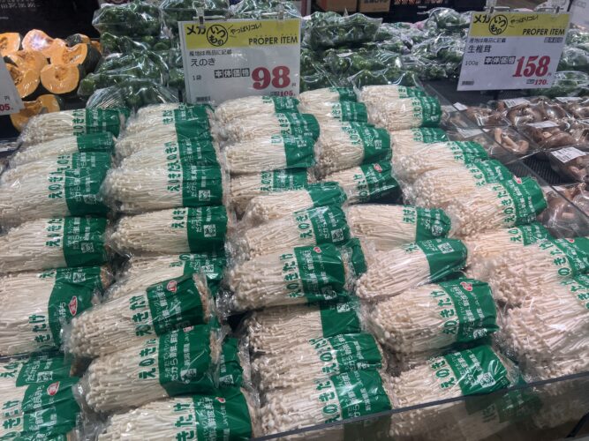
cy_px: 220
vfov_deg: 53.0
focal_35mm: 26
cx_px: 294
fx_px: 442
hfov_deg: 67.3
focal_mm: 5.7
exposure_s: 1/438
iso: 50
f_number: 1.5
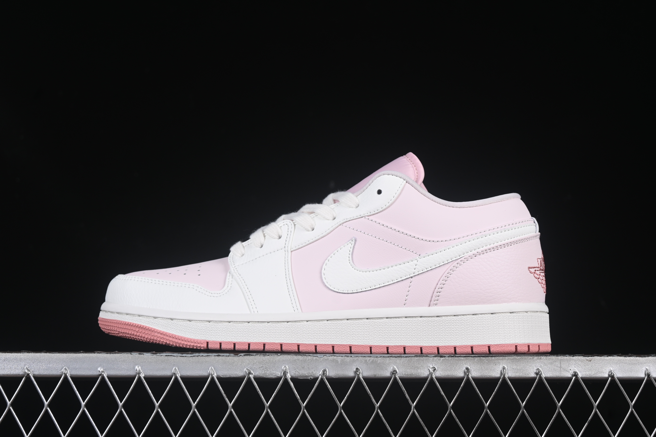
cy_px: 218
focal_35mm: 75
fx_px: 1367
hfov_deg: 27.0
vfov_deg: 18.2
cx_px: 328
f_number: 8
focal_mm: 50
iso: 160
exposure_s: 1/80
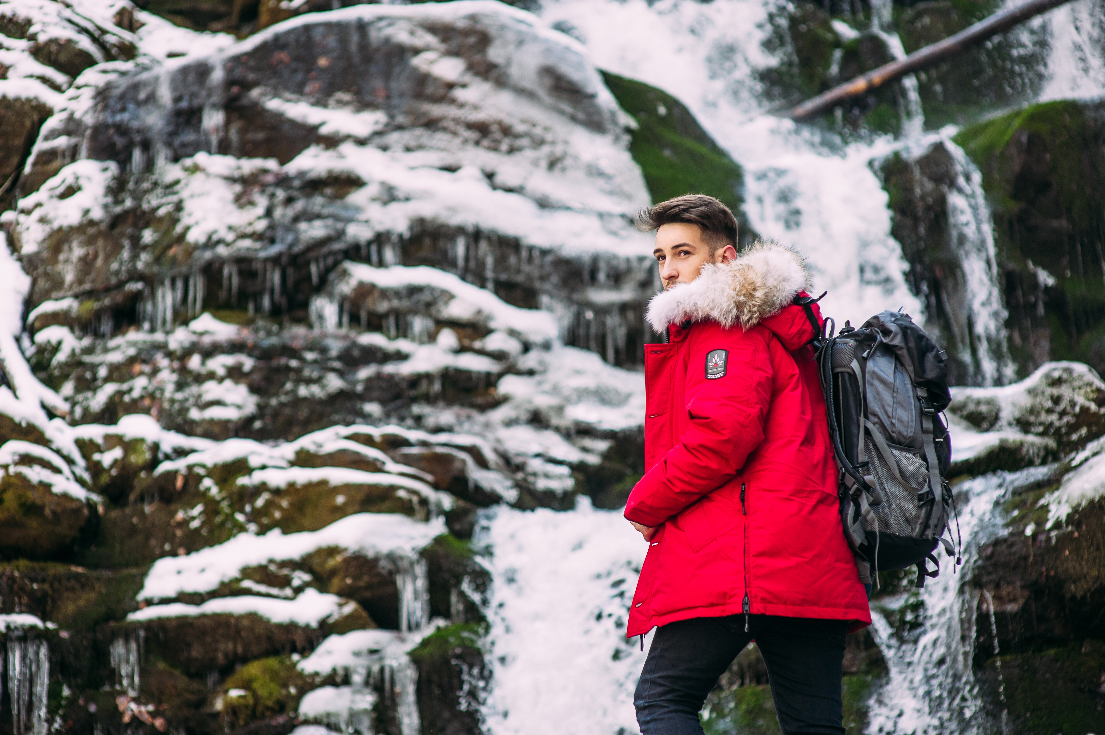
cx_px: 552
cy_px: 368
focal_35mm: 85
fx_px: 2607
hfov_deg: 23.9
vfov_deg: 16.1
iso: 400
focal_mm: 85
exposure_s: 1/500
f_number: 3.2
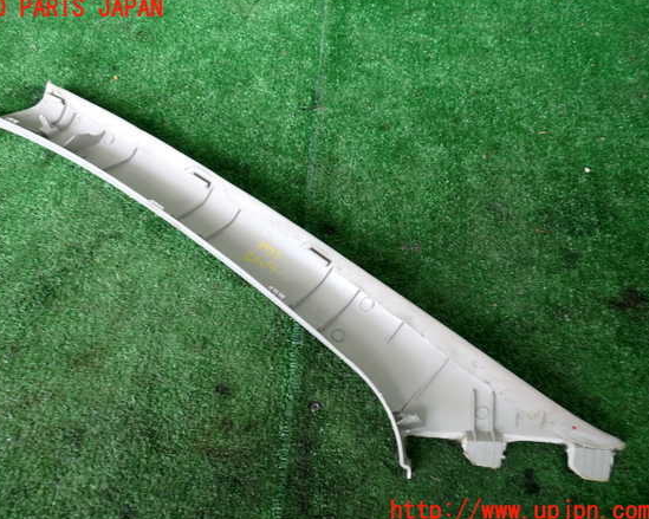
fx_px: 615
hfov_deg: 55.6
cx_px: 303
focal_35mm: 32
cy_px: 260
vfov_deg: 45.8
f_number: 2.3
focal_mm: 5.4
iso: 200
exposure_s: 1/40
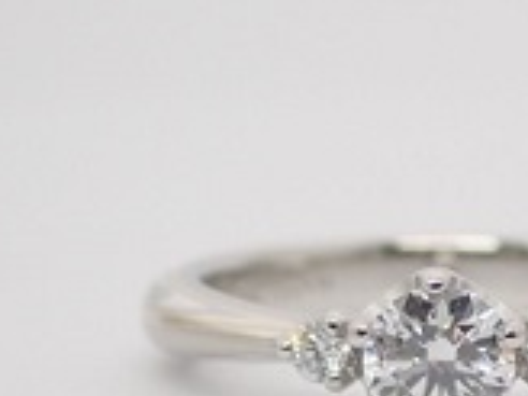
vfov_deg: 6.6
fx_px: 3432
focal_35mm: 225
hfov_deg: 8.8
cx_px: 431
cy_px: 333
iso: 200
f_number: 4.3
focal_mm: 14.62
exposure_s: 1/125
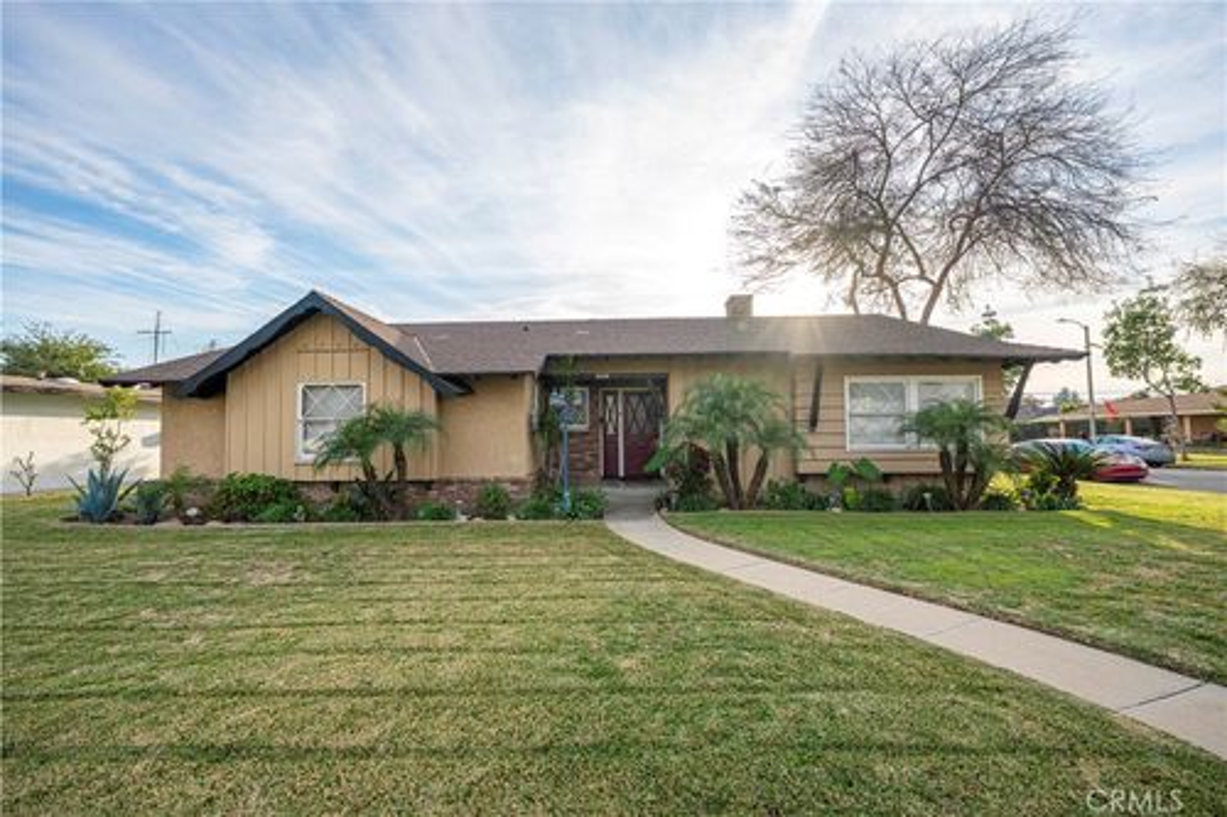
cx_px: 614
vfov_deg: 77.3
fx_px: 511
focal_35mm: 15
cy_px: 408
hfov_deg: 100.4
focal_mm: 15
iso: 100
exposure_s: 1/320
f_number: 4.5
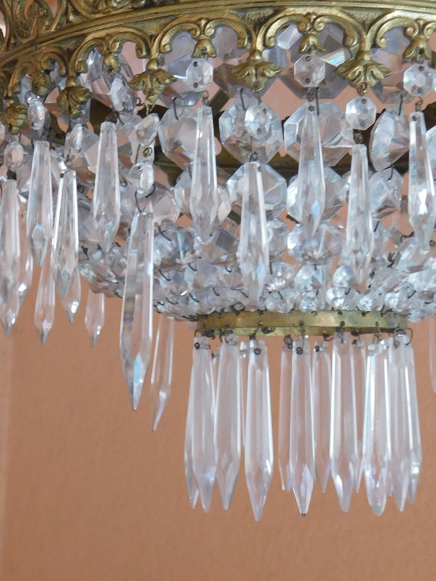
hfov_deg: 19.1
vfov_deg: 24.9
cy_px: 118
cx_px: 290
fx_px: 1293
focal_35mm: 77
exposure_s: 1/30
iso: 220
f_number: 3.7
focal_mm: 8
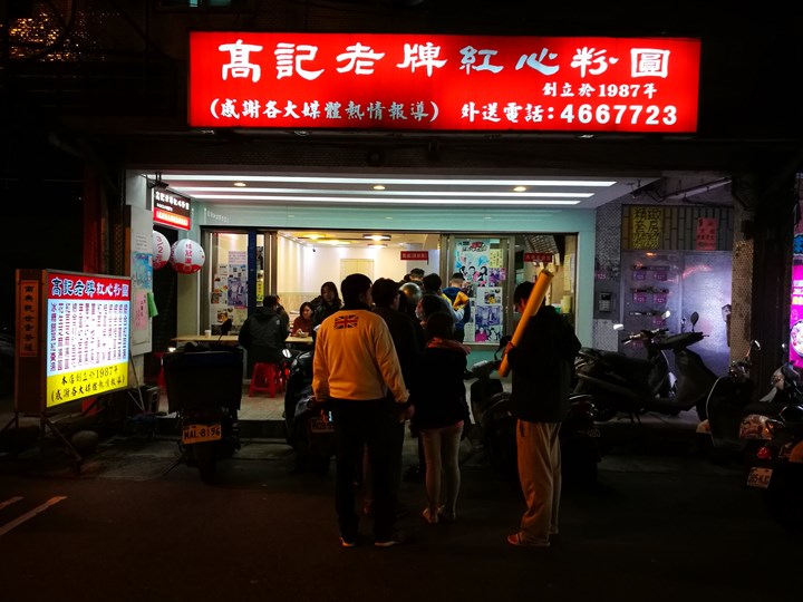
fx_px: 626
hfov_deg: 65.3
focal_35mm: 27
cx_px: 402
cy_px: 301
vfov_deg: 51.4
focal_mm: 4.5
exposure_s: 1/24
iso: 320
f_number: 2.2
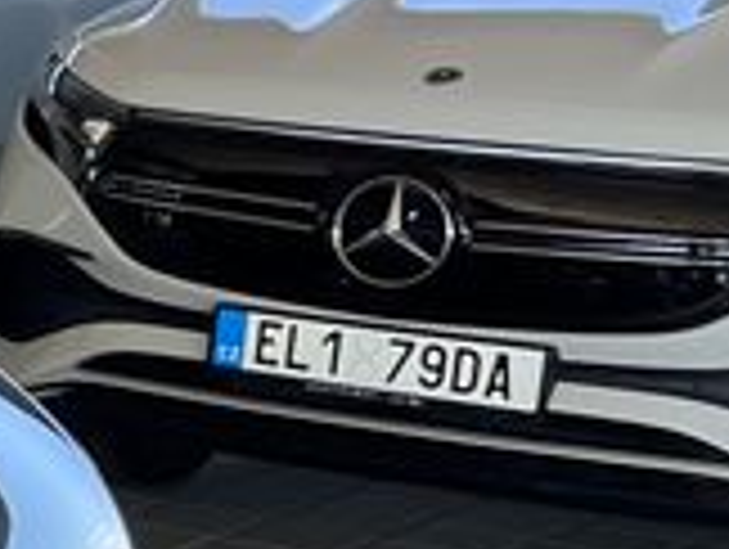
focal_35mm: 164
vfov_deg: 9.1
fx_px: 3459
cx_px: -1467
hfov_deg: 9.4
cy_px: 432
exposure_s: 1/197
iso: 50
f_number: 1.6
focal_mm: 5.1
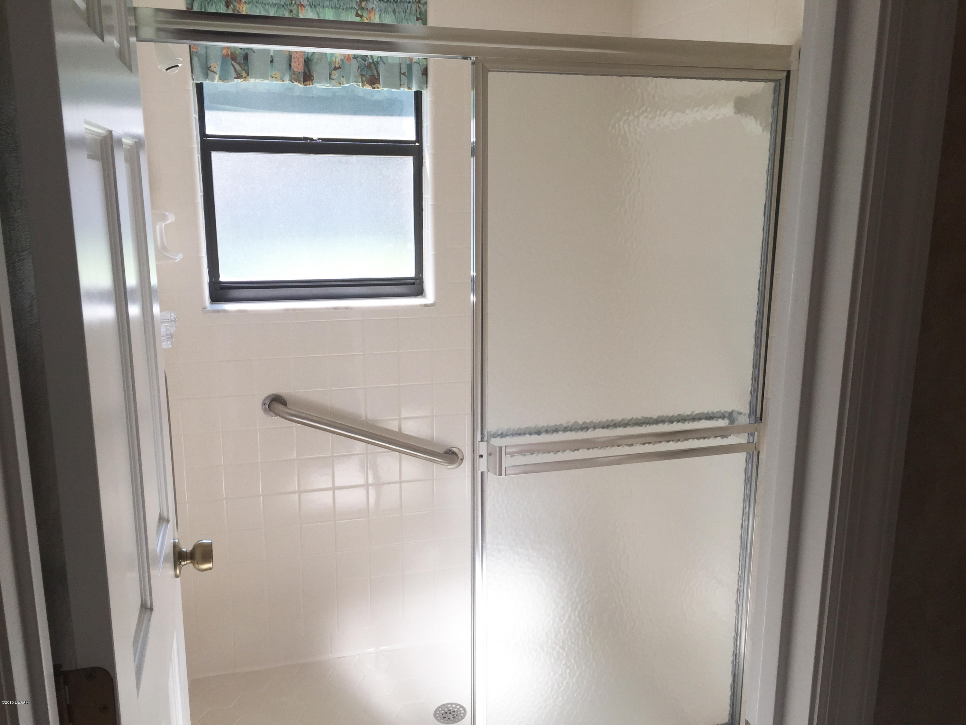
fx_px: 809
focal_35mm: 29
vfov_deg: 48.2
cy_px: 362
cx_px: 483
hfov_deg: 61.7
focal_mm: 4.15
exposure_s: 1/120
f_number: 2.2
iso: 32
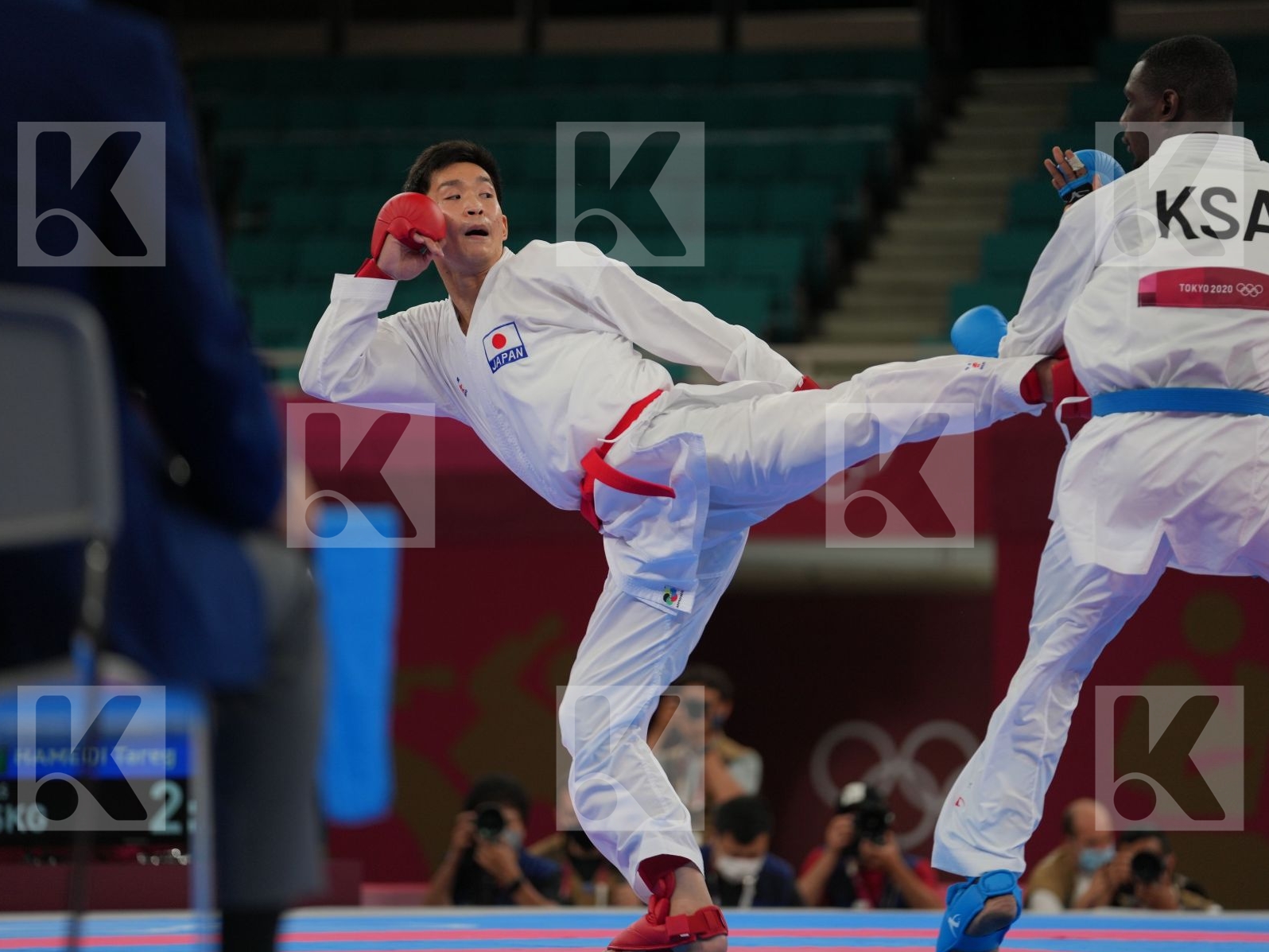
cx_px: 631
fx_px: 7075
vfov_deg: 7.7
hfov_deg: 10.2
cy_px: 476
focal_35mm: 193
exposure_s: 1/1000
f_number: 2.8
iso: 400
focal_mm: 178
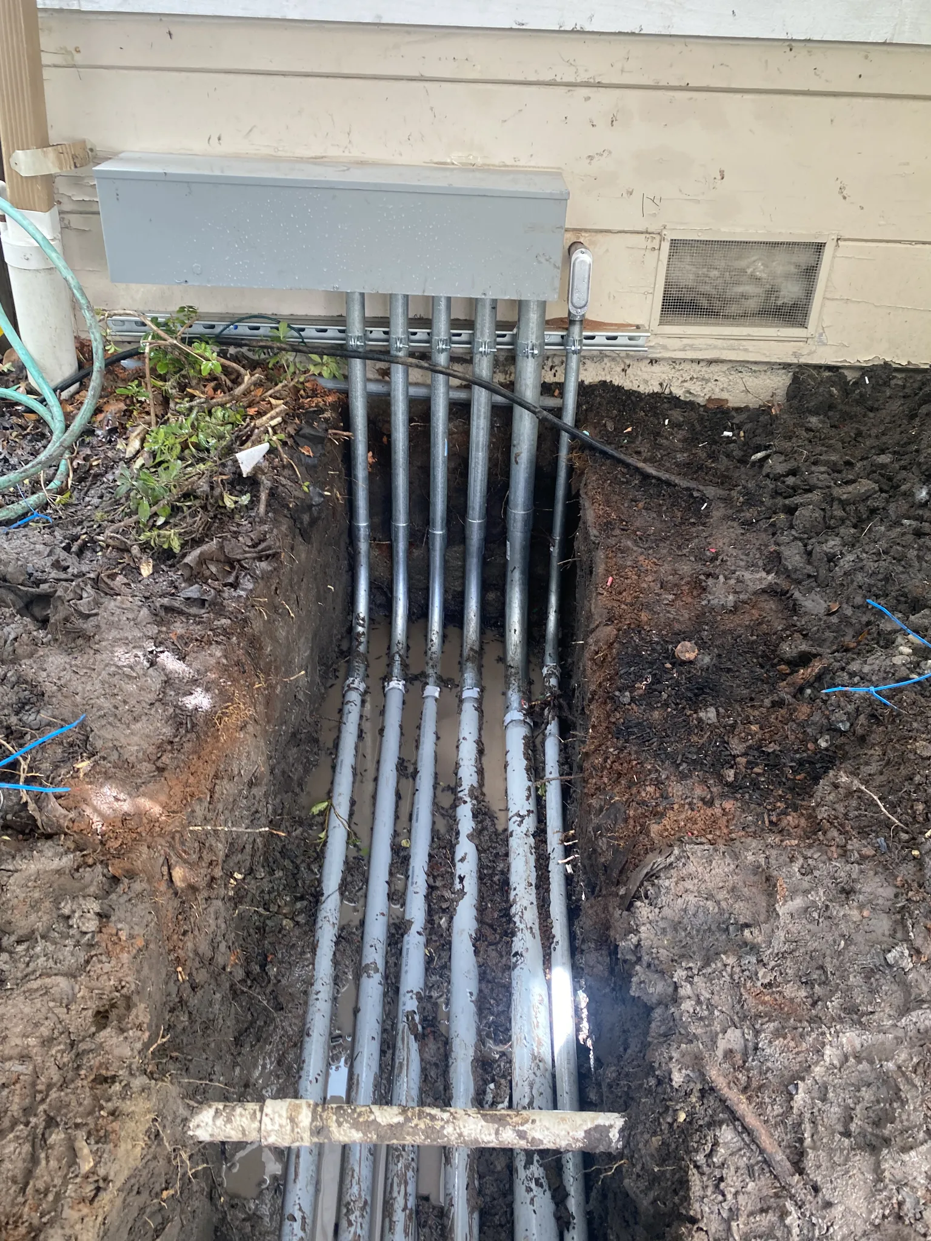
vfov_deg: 67.3
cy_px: 620
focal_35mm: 26
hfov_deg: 53.1
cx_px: 466
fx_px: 932
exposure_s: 1/104
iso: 125
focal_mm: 4.25
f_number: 1.8
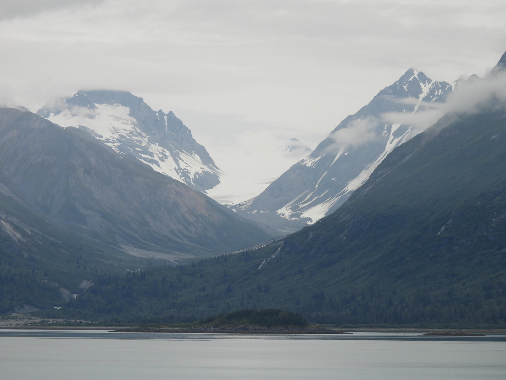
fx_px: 2719
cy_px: 191
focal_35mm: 186
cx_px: 252
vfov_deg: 8.0
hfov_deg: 10.6
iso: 100
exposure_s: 1/320
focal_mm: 33
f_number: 4.5
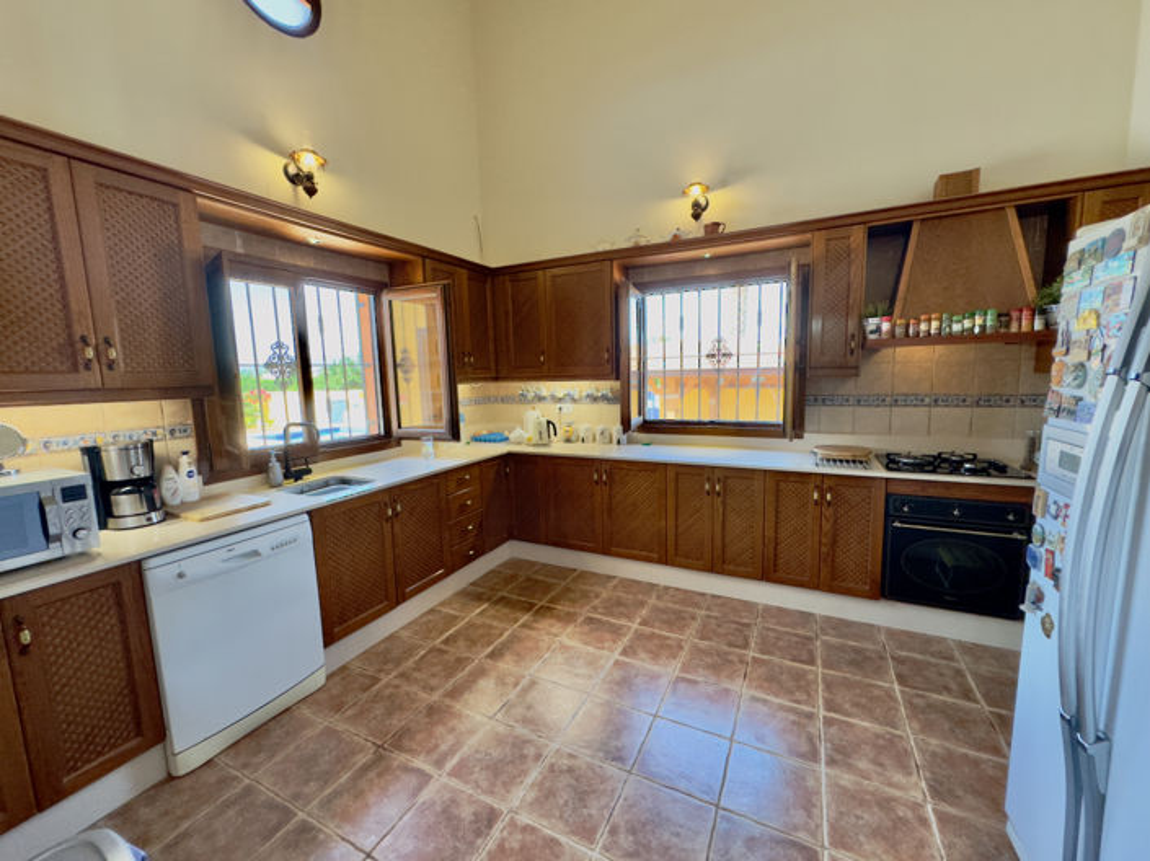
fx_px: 465
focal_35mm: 14
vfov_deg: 85.6
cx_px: 575
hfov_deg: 102.1
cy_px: 430
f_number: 2.2
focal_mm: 2.22
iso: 160
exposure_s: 1/100
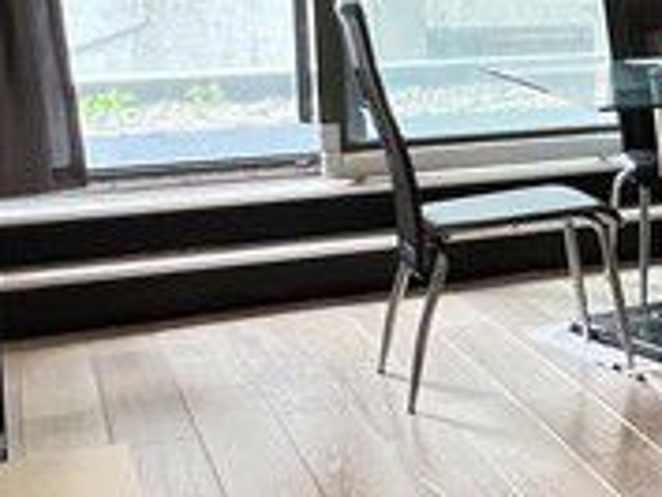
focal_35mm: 75
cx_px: 1193
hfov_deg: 19.4
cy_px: 86
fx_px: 1435
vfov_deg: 19.4
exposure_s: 1/50
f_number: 1.8
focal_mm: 1.57
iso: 160
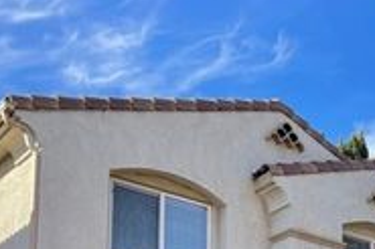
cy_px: 363
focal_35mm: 73
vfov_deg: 17.0
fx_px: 760
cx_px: 324
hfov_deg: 26.9
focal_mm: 5.1
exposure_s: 1/1098
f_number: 1.6
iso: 32
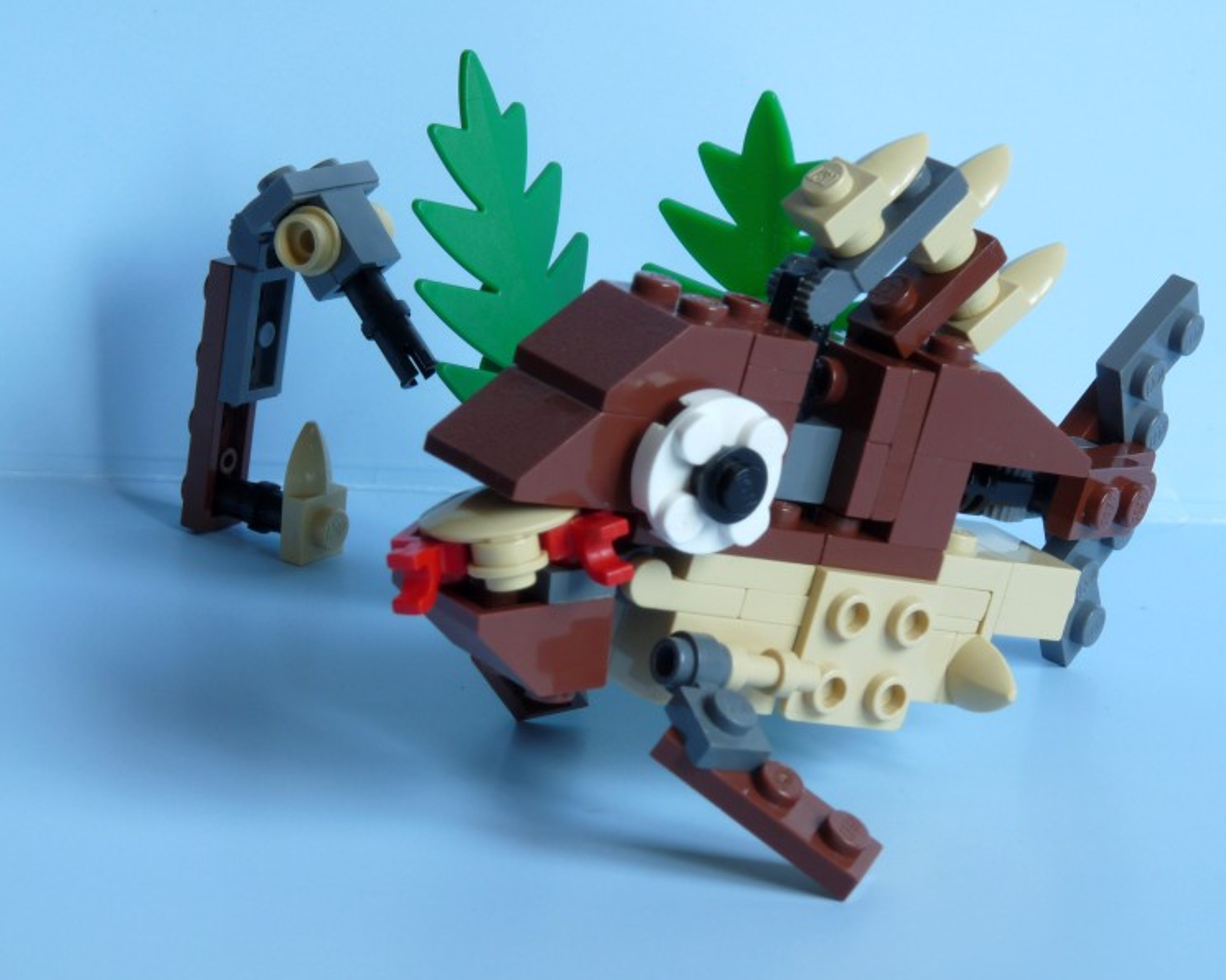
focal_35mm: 149
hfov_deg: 12.9
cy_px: 491
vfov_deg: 10.4
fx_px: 5406
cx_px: 639
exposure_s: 1/8
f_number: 8
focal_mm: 25.2
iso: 100
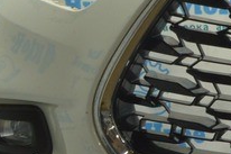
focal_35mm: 134
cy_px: 92
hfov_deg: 12.8
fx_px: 859
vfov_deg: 10.2
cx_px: 498
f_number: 5.6
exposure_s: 1/20
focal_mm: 18
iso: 400
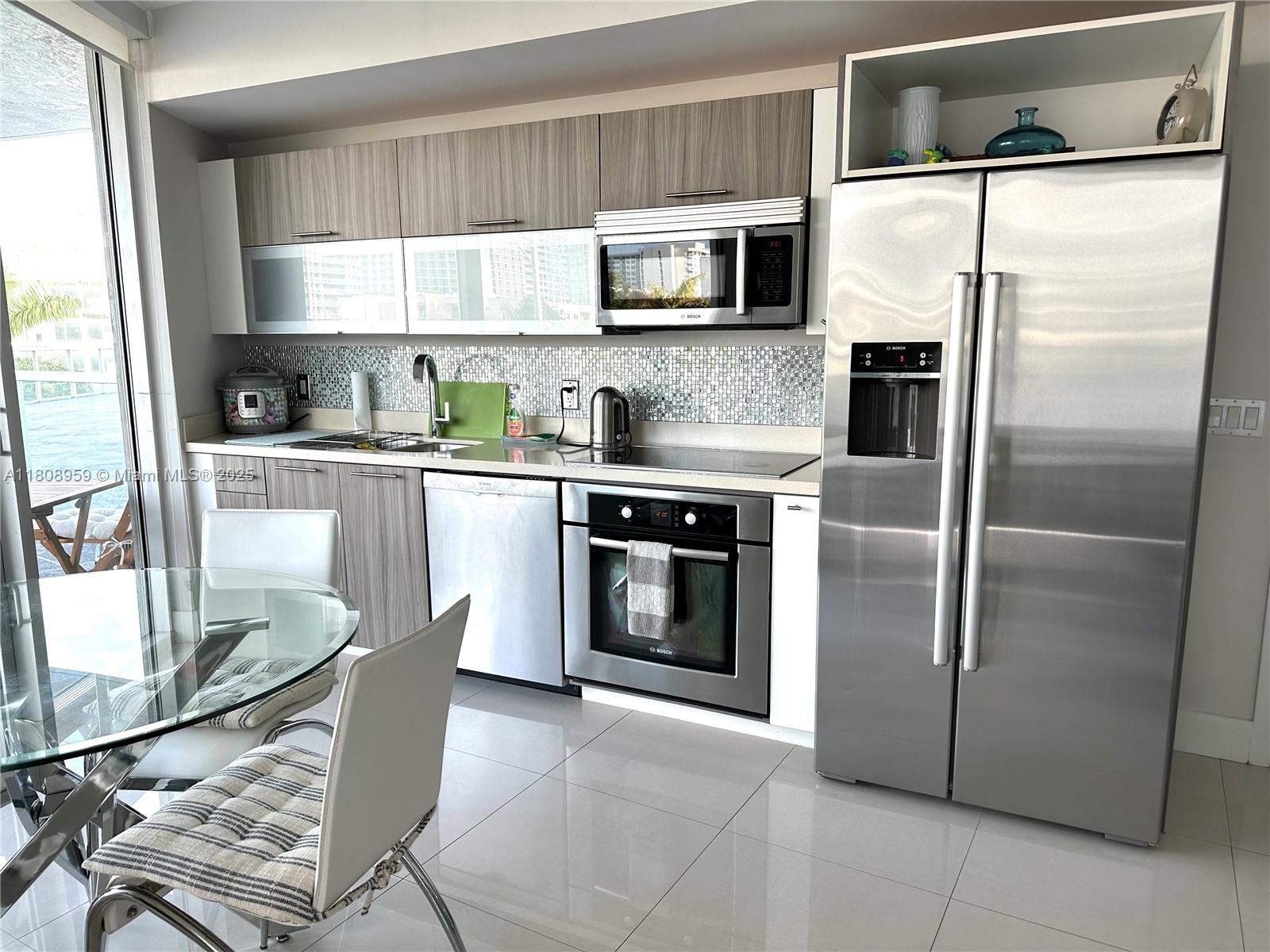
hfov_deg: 71.6
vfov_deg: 56.8
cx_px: 635
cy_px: 476
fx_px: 881
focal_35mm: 24
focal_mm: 6.86
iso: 80
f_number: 1.78
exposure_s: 1/205
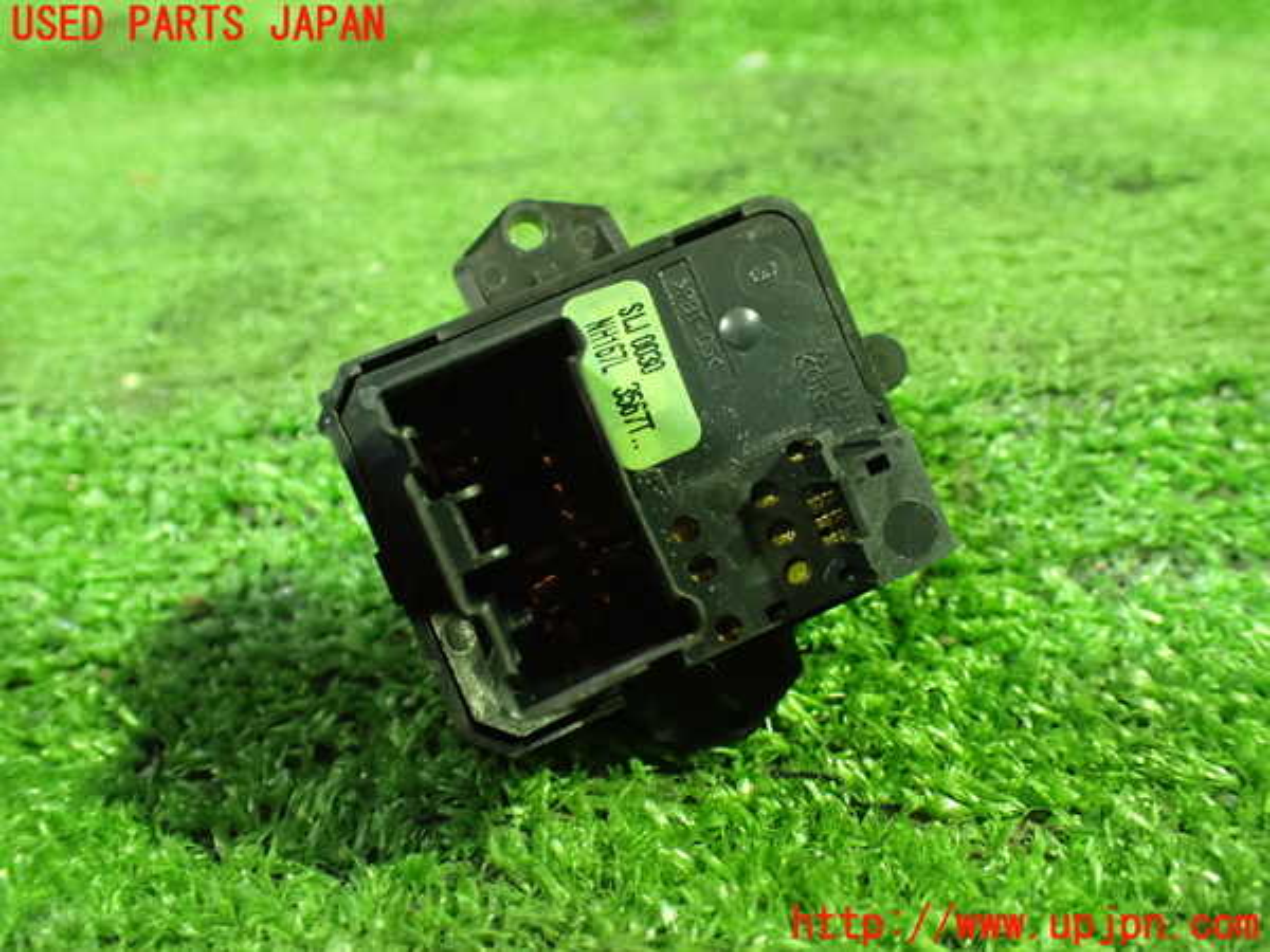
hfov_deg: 60.0
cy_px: 476
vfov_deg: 46.8
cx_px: 635
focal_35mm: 30
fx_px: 1101
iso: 1250
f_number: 2.3
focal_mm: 5.4
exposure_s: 1/30
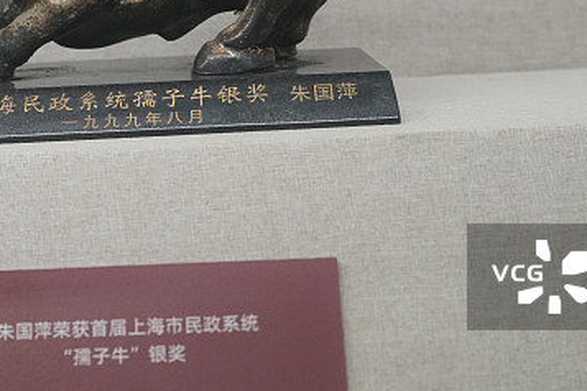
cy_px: 73
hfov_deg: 19.7
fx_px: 1679
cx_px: 176
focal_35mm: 103
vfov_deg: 13.2
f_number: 4.5
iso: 3200
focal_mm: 46
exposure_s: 1/200
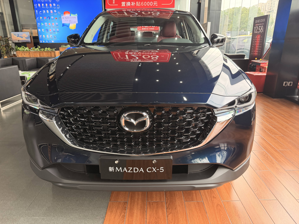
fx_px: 207
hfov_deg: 71.6
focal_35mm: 24
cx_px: 150
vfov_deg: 56.8
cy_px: 112
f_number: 1.78
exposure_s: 1/64
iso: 200
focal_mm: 6.76
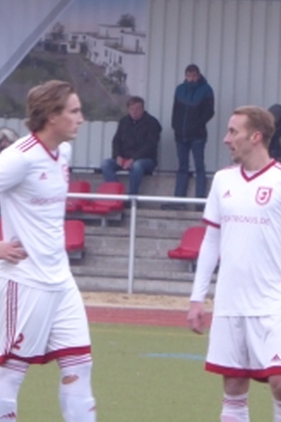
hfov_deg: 1.7
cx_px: 312
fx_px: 9604
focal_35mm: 818
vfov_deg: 2.5
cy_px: 280
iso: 400
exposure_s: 1/30
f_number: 6
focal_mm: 77.3
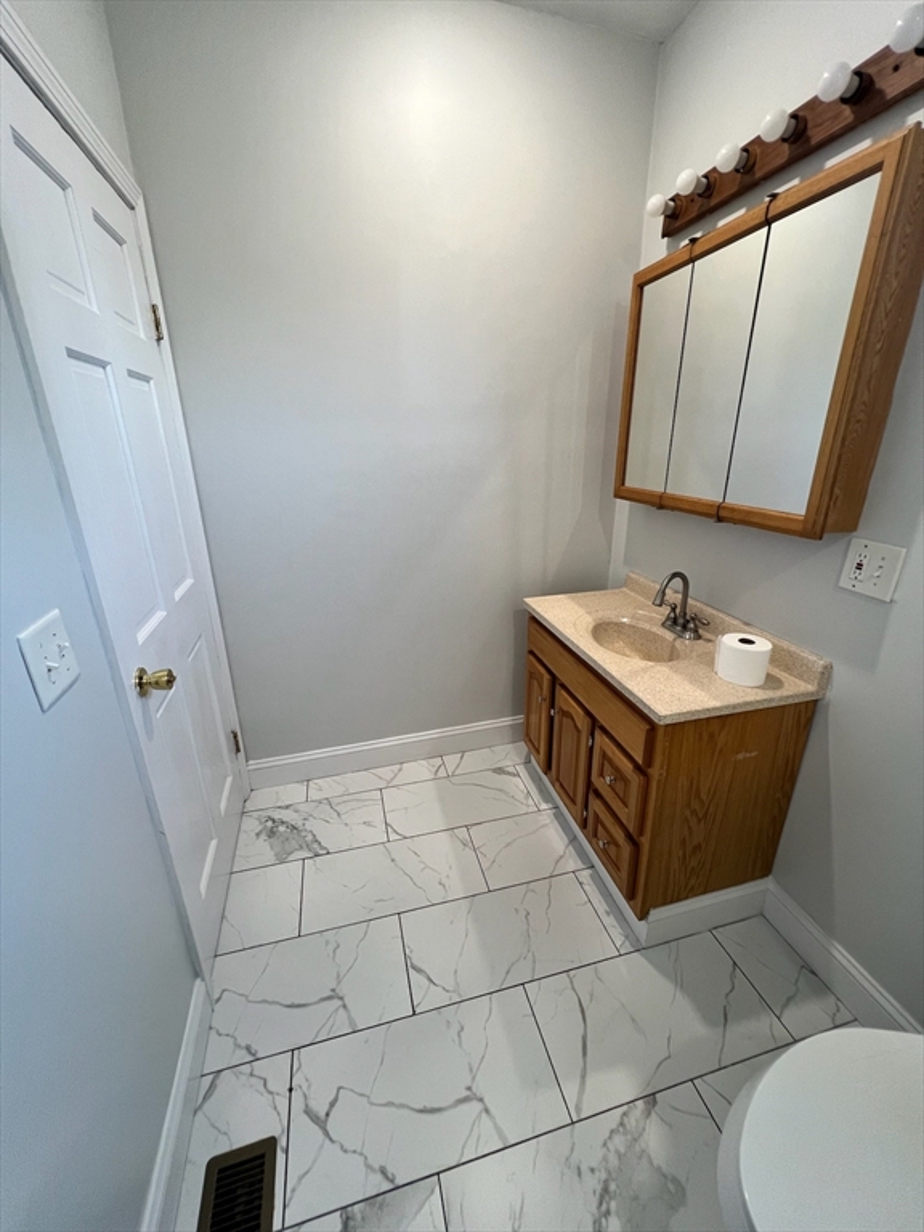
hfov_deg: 89.9
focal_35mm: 13
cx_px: 462
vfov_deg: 106.2
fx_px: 463
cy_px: 616
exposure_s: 1/60
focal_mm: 1.57
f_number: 1.8
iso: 125
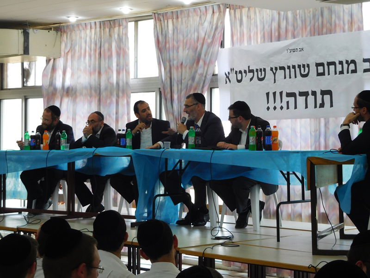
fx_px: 855
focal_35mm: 80
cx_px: 185
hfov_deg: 24.4
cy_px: 139
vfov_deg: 18.4
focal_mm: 14.3
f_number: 4.6
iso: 180
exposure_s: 1/30
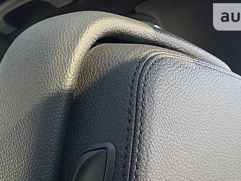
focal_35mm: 55
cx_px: 59
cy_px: 187
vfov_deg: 25.1
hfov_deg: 34.2
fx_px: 383
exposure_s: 1/122
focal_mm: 4.2
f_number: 1.8
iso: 40
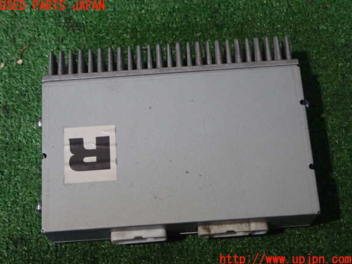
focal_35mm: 62
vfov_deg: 23.7
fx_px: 631
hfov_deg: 31.2
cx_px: 175
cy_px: 133
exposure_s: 1/60
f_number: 3.6
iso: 640
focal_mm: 11.01
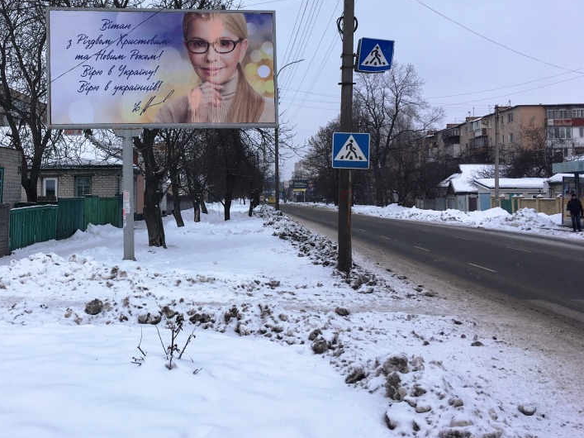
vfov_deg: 34.1
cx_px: 168
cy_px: 149
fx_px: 708
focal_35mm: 42
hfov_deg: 43.8
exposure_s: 1/725
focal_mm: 4.15
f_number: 2.2
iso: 25
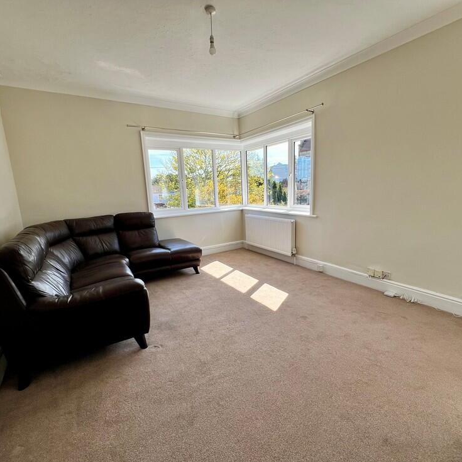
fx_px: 242
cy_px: 240
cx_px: 240
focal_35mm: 16
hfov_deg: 87.4
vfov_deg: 87.4
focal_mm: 1.57
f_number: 1.8
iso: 32
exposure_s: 1/235
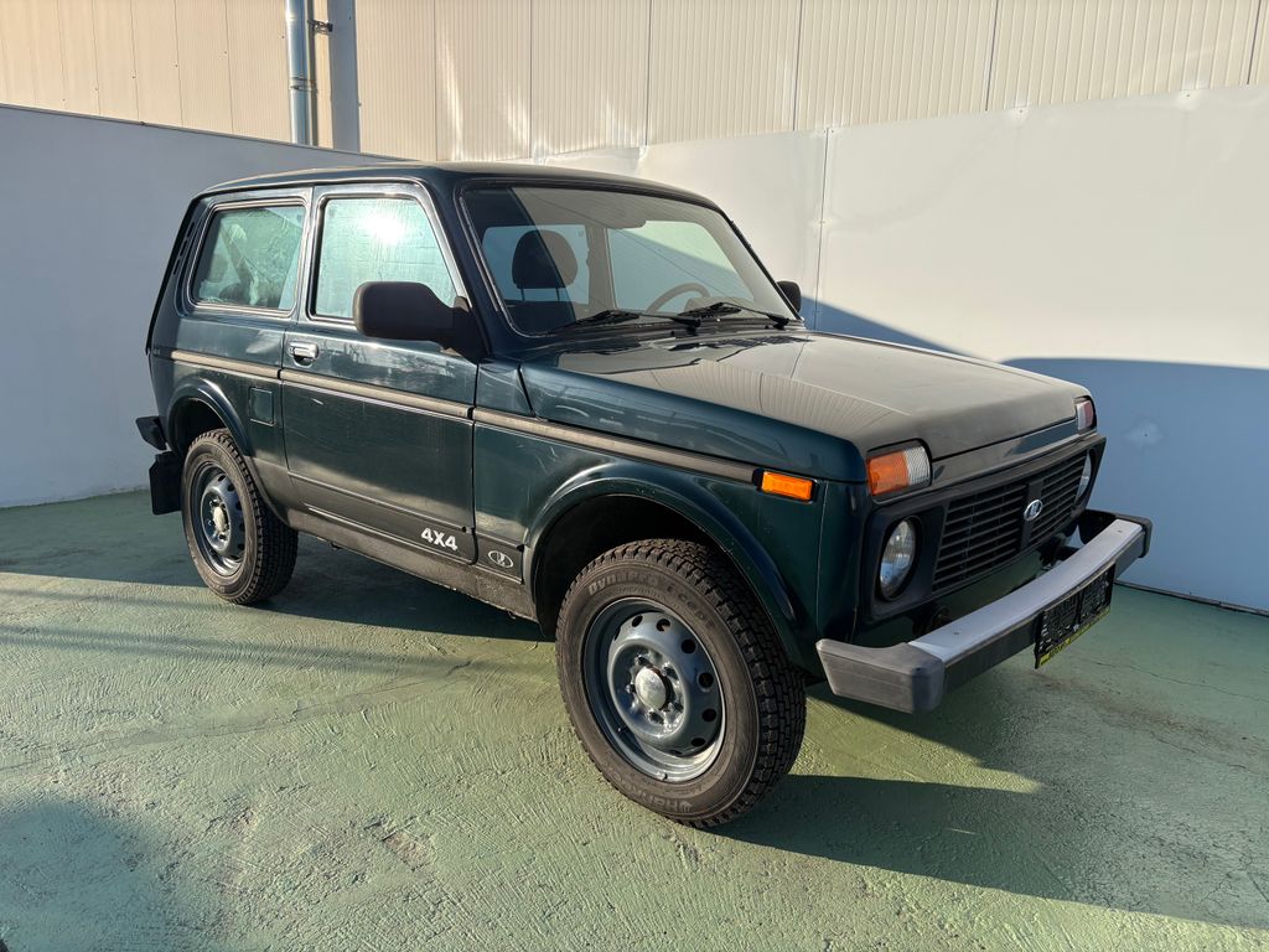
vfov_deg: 53.1
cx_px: 634
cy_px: 476
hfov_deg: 67.3
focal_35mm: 26
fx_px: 953
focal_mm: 5.96
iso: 50
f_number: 1.6
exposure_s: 1/2639
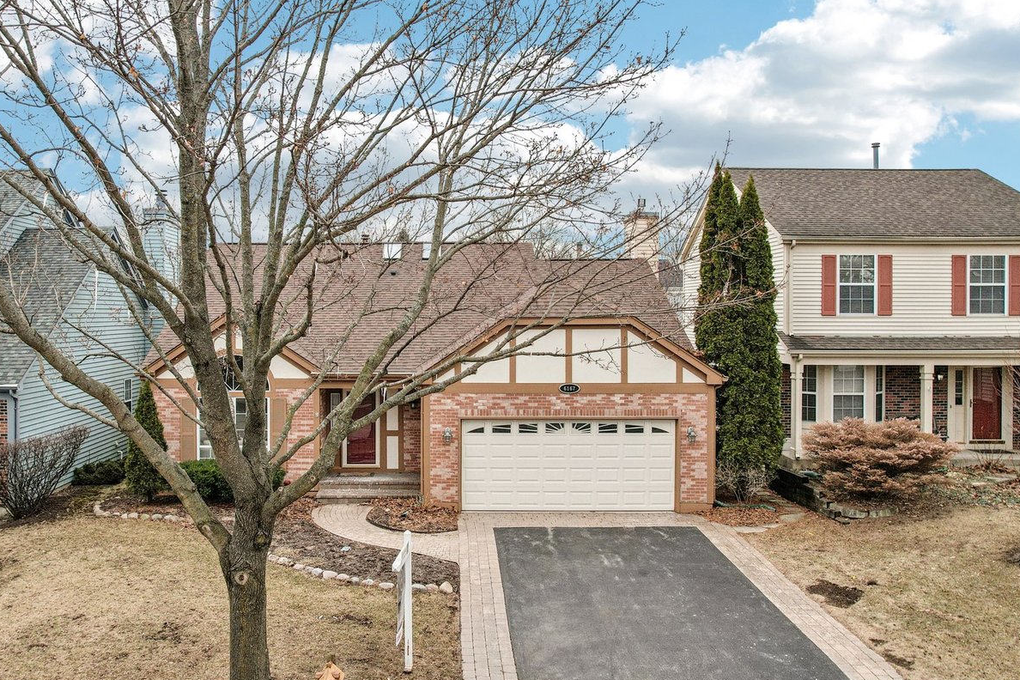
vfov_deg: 43.6
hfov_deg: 61.5
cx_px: 416
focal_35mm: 30
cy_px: 338
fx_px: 850
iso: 120
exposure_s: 1/1250
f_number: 2.8
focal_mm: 8.4
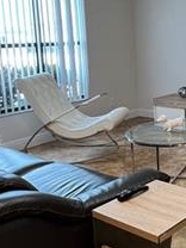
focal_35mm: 48
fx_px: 344
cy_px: 79
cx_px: 224
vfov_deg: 39.1
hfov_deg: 26.8
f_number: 1.8
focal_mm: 1.57
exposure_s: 1/60
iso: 160
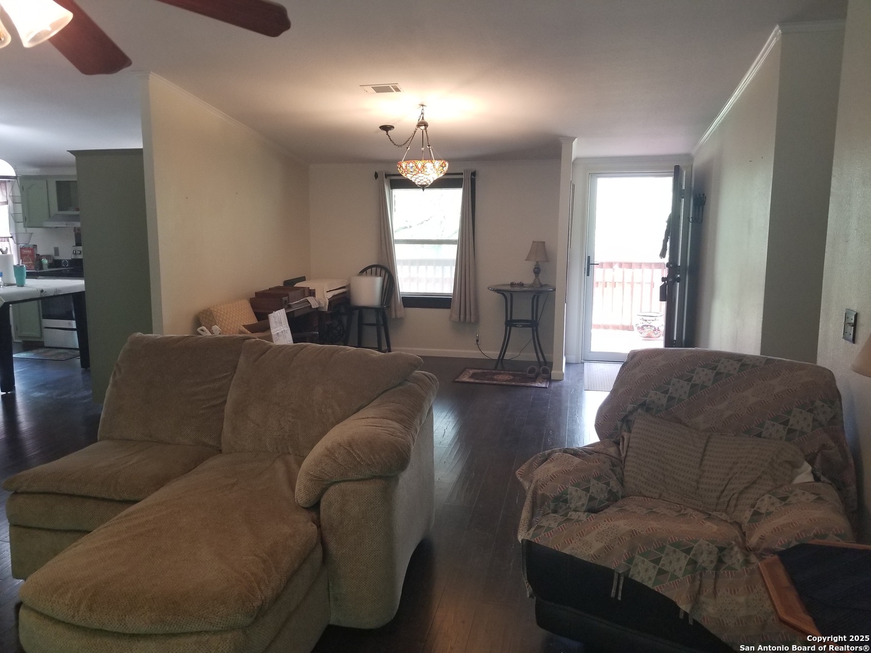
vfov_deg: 53.1
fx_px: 654
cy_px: 326
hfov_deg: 67.3
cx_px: 436
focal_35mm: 26
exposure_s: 1/30
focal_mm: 4.25
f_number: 1.7
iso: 160
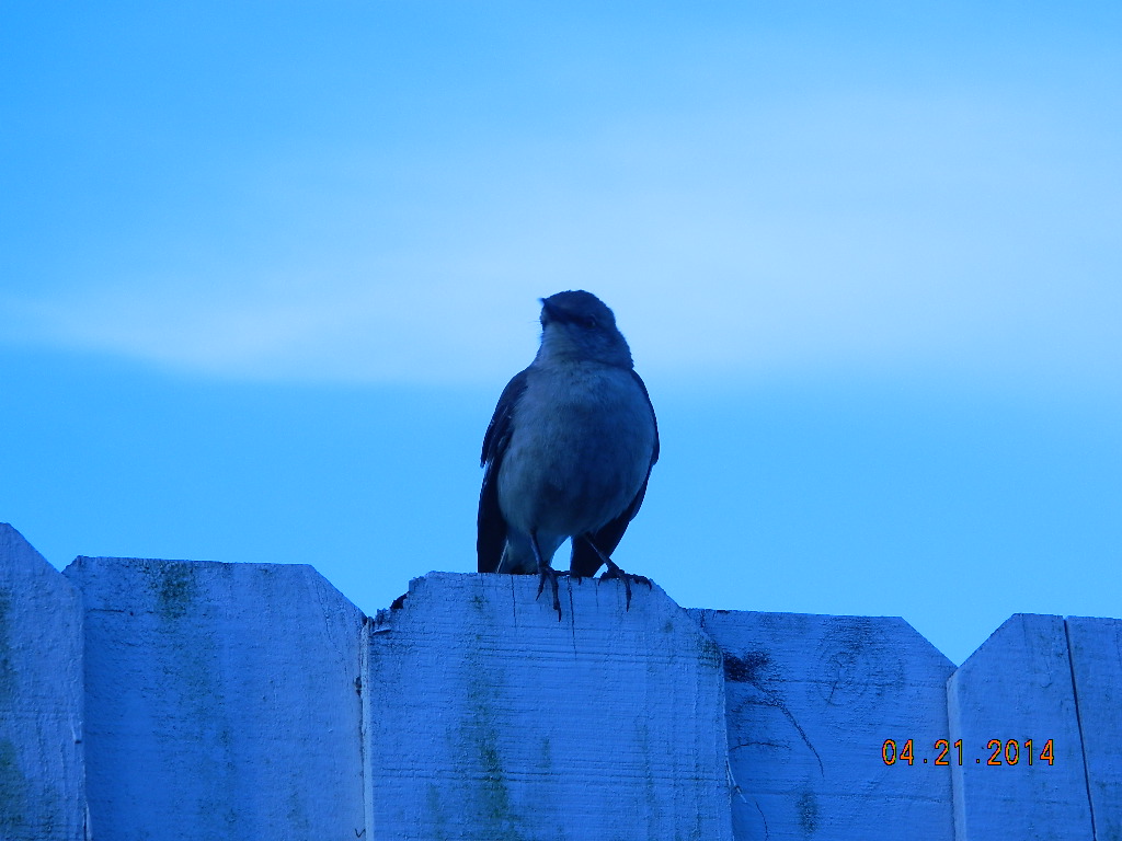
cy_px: 420
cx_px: 561
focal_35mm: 177
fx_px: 5737
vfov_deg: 8.4
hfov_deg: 11.2
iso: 80
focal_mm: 31.8
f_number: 5.1
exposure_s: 1/200
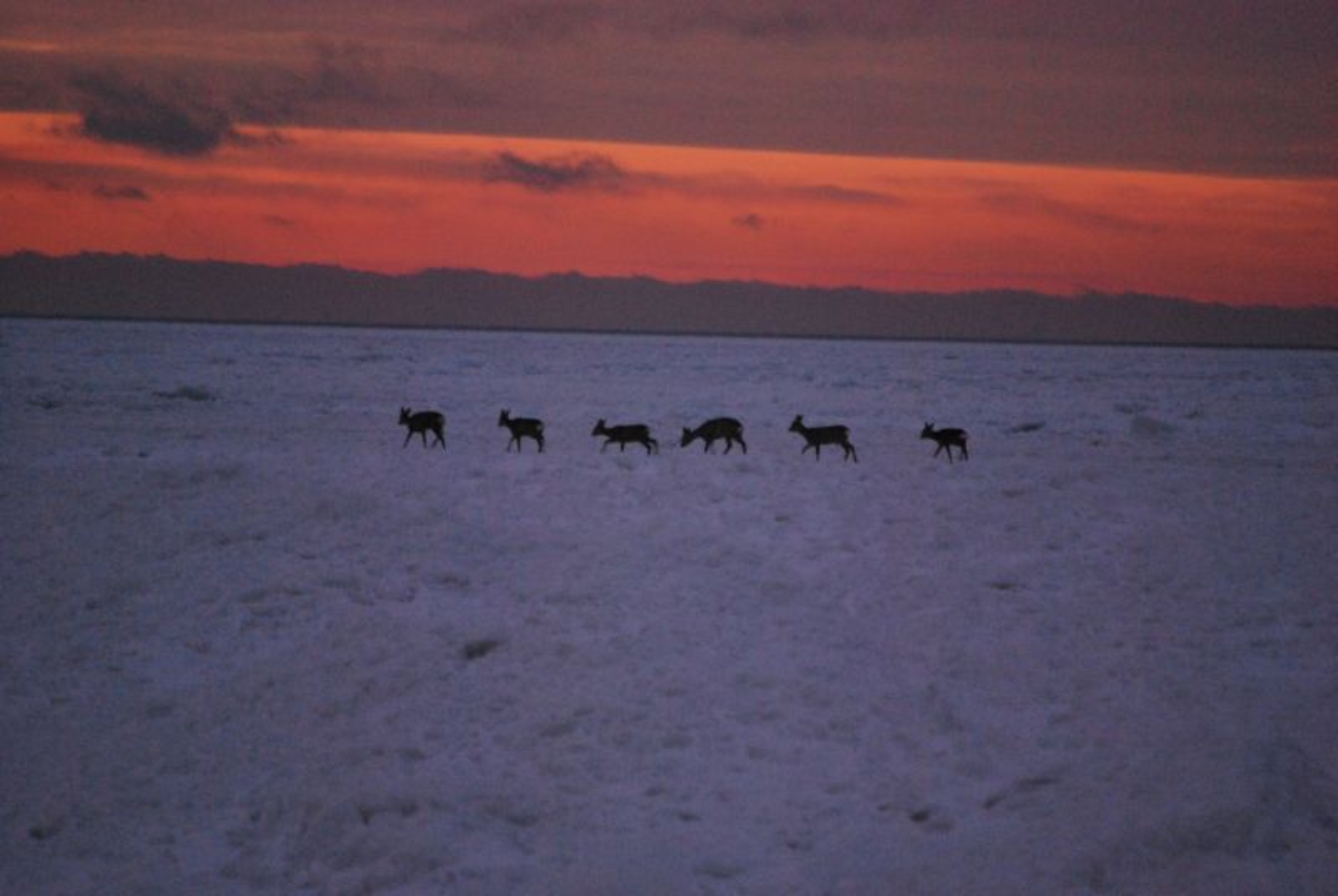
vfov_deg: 4.6
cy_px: 448
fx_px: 11166
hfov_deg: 6.9
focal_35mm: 300
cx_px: 669
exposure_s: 1/15
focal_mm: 200
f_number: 5.6
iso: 1600
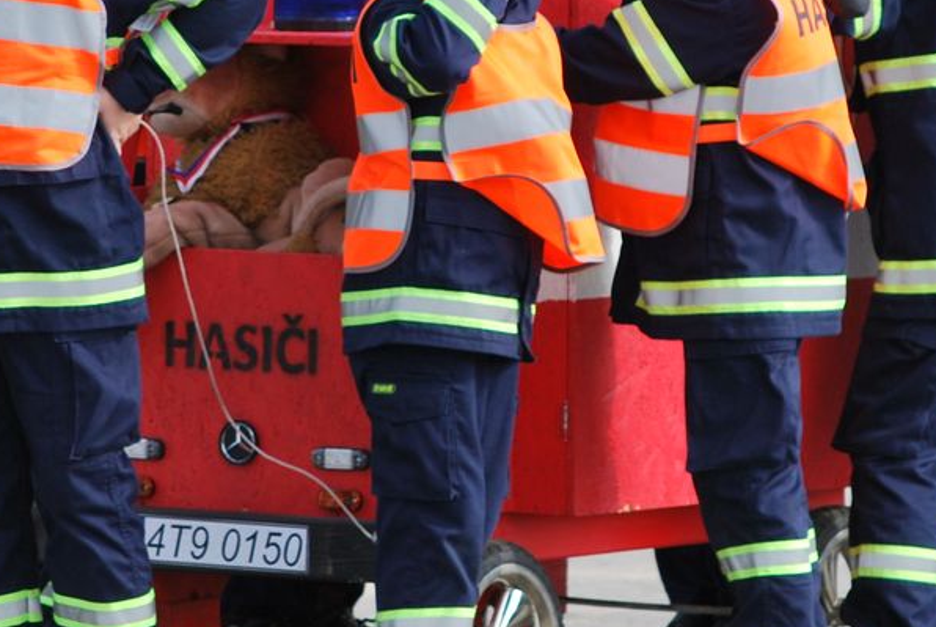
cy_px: 126
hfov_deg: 4.2
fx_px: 12782
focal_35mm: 491
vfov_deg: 2.8
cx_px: 482
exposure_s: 1/500
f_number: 5.6
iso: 180
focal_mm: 122
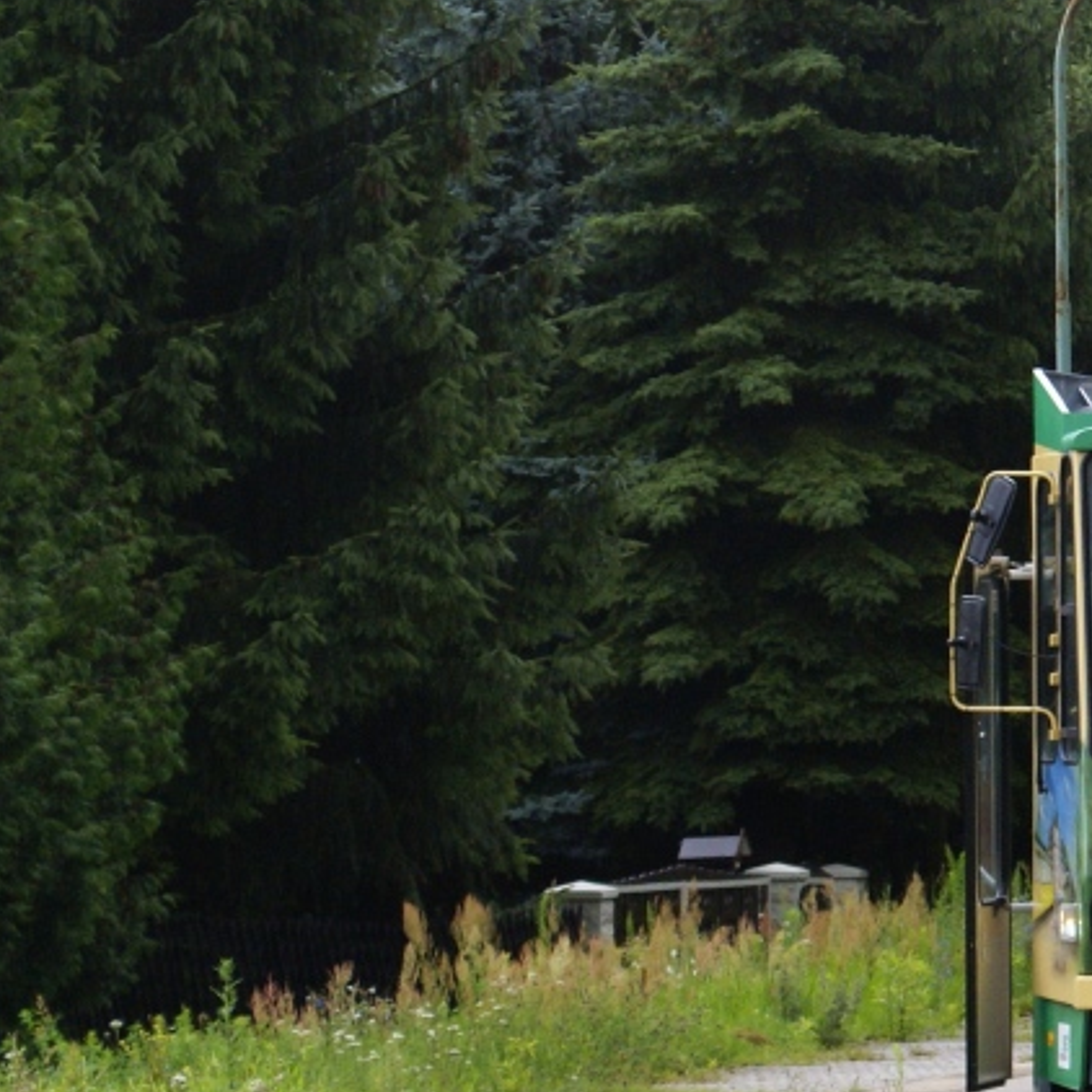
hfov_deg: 6.8
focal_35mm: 254
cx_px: 1467
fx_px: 9065
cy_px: 455
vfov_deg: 6.9
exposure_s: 1/200
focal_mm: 70
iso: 320
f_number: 8
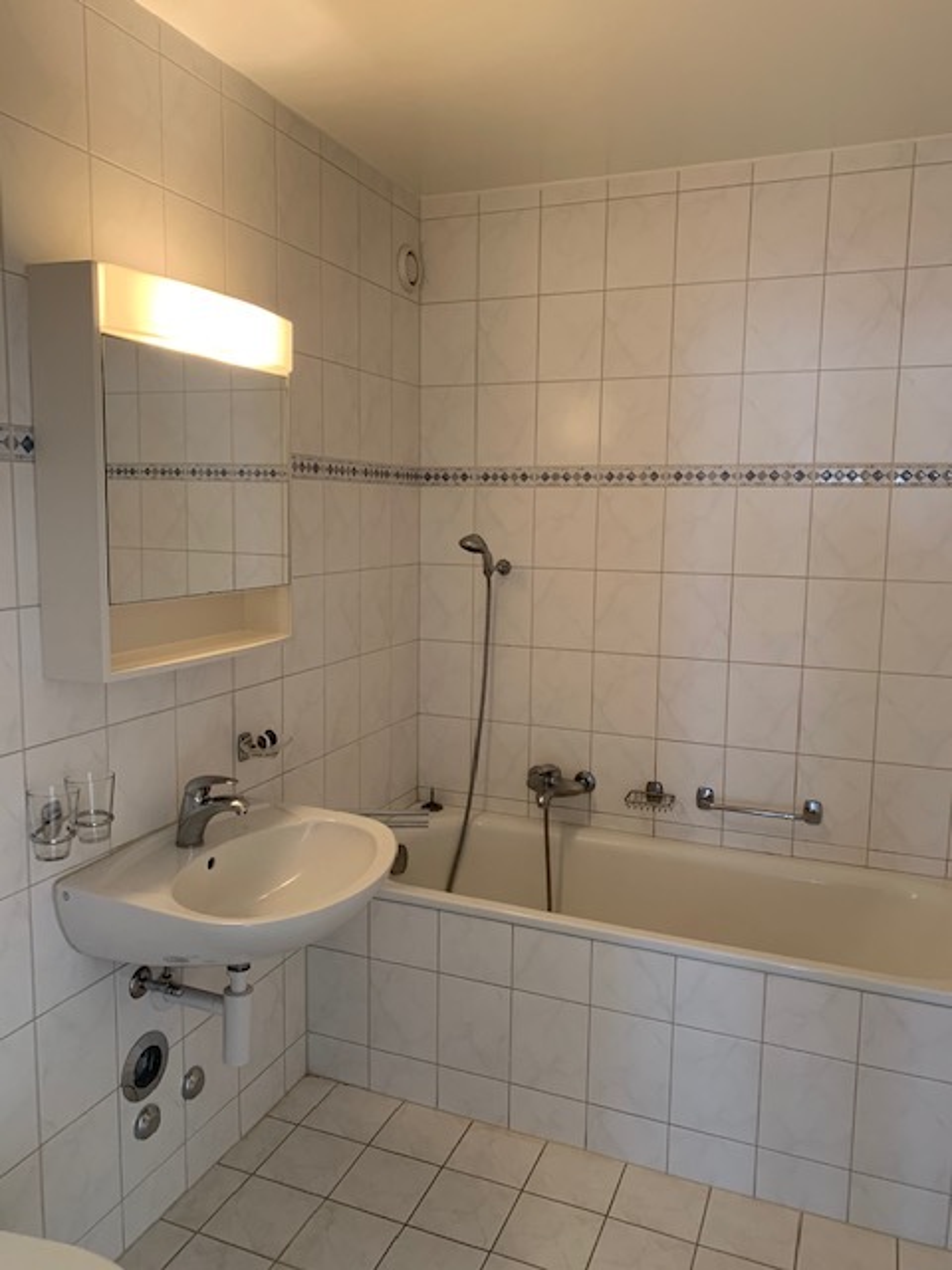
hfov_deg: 53.1
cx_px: 476
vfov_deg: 67.3
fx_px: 953
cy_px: 635
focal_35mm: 26
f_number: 1.8
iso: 125
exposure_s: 1/50
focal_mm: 4.25
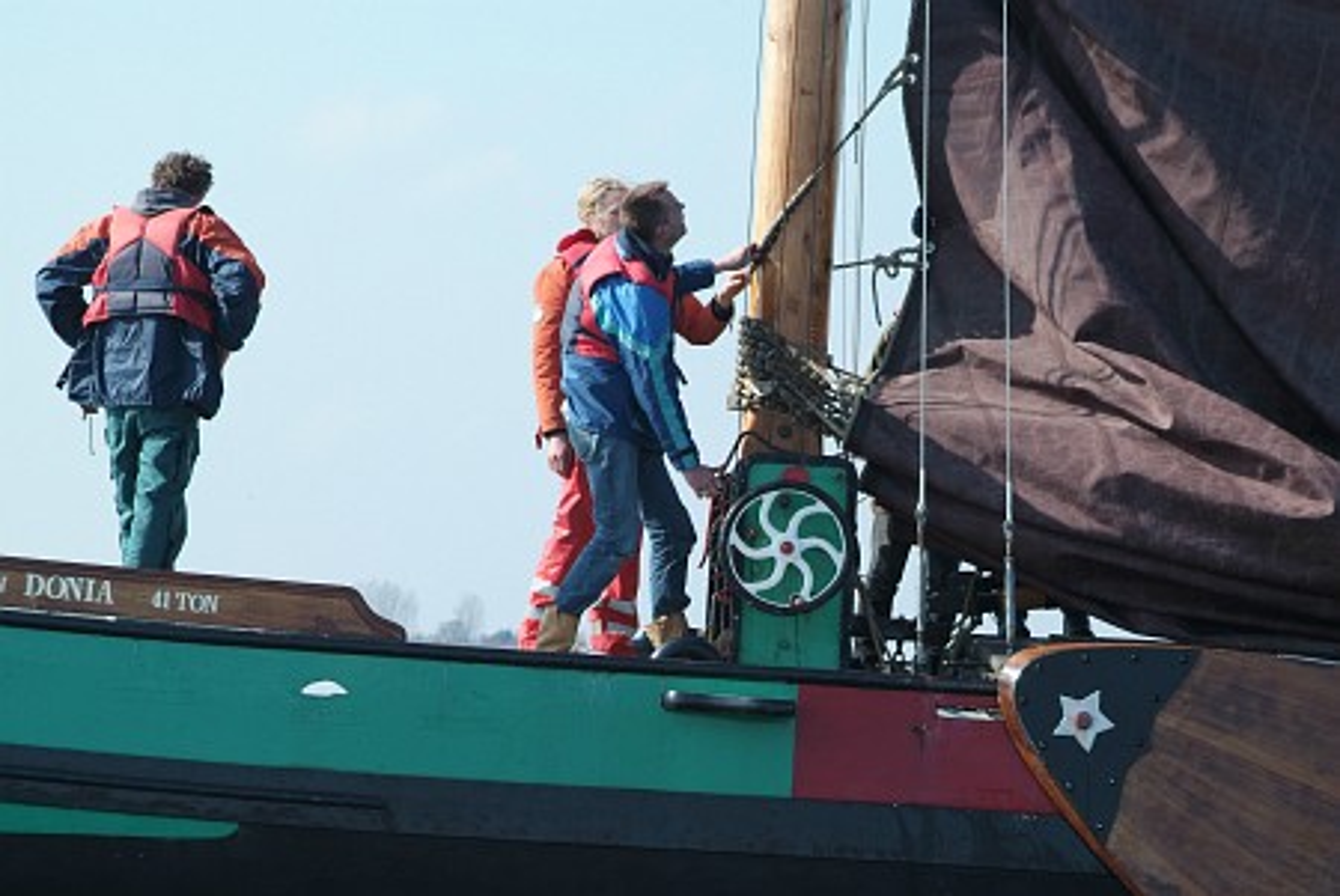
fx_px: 6259
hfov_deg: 12.2
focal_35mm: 168
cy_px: 448
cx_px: 670
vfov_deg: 8.2
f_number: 9.5
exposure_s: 1/350
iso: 400
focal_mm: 112
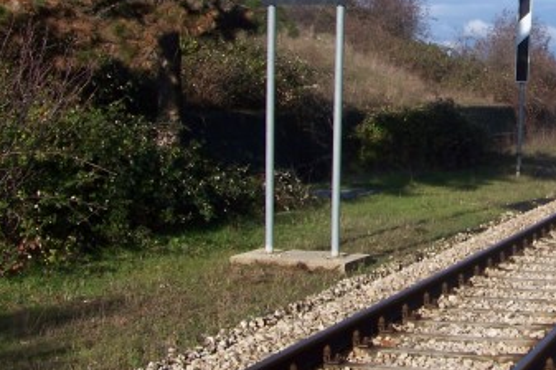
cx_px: 571
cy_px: 82
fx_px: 1435
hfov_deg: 21.1
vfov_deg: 14.6
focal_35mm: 93
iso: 64
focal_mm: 5.85
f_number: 4
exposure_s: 1/500
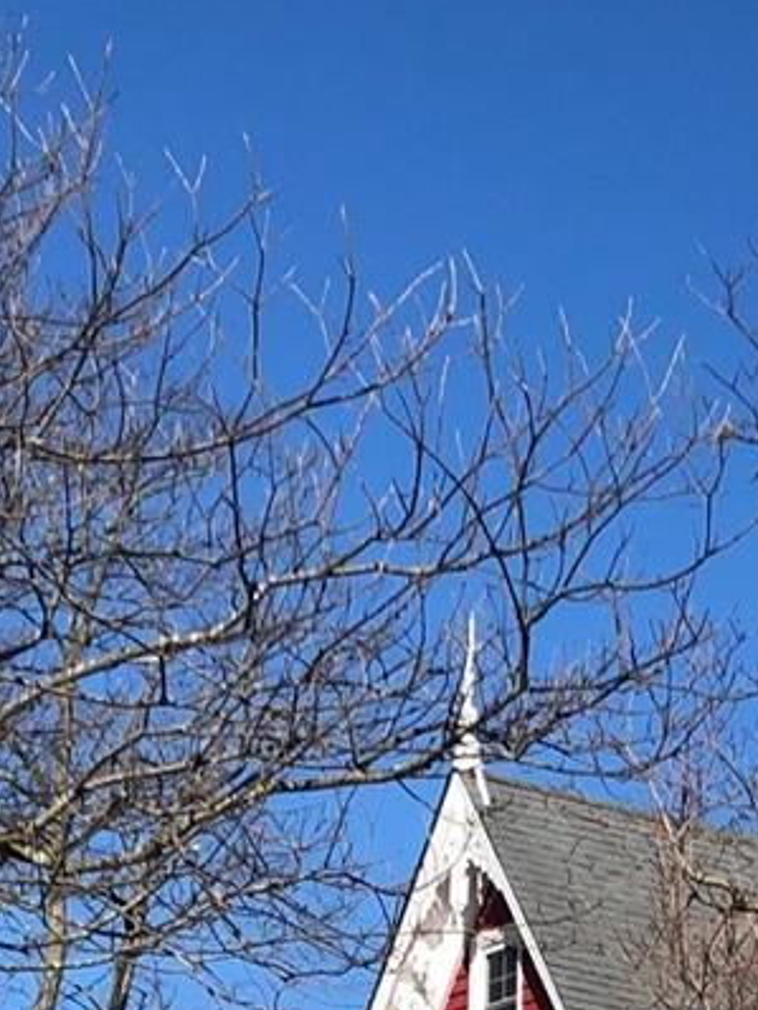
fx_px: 3150
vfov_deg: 16.6
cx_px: 933
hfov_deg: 13.3
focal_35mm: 108
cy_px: 1492
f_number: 1.8
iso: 20
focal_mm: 3.99
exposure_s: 1/2000
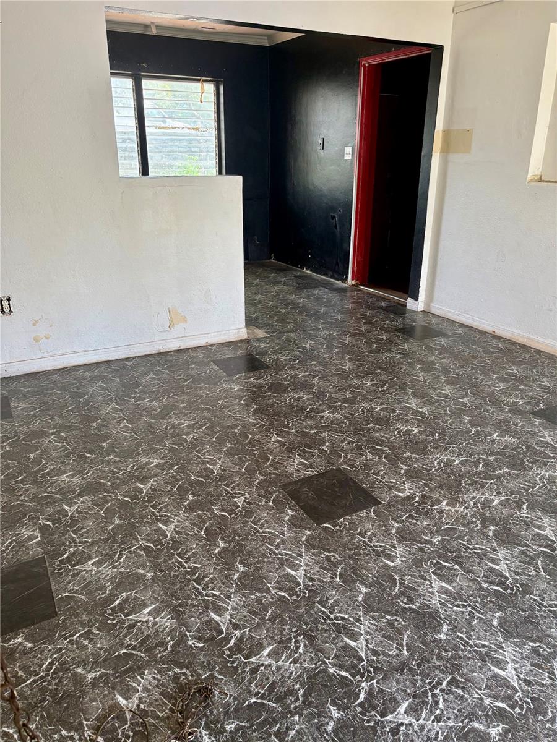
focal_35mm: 26
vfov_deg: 67.3
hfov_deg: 53.1
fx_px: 558
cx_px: 278
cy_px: 371
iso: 125
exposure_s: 1/90
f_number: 1.6
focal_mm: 5.96
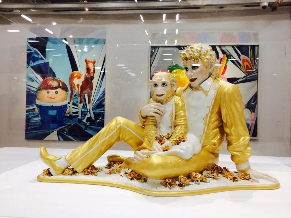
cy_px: 109
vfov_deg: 46.8
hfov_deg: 60.0
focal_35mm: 30
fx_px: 252
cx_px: 146
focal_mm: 4.12
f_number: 2.2
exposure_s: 1/30
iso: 64
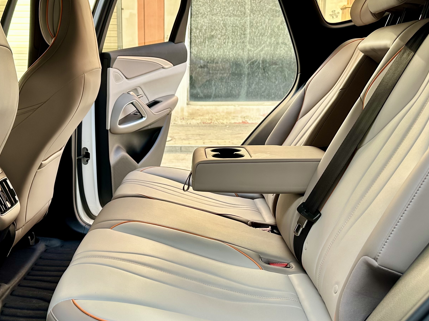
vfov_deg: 36.0
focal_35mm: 40
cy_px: 157
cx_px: 163
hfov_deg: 46.4
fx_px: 496
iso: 80
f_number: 1.78
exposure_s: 1/339
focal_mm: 6.86
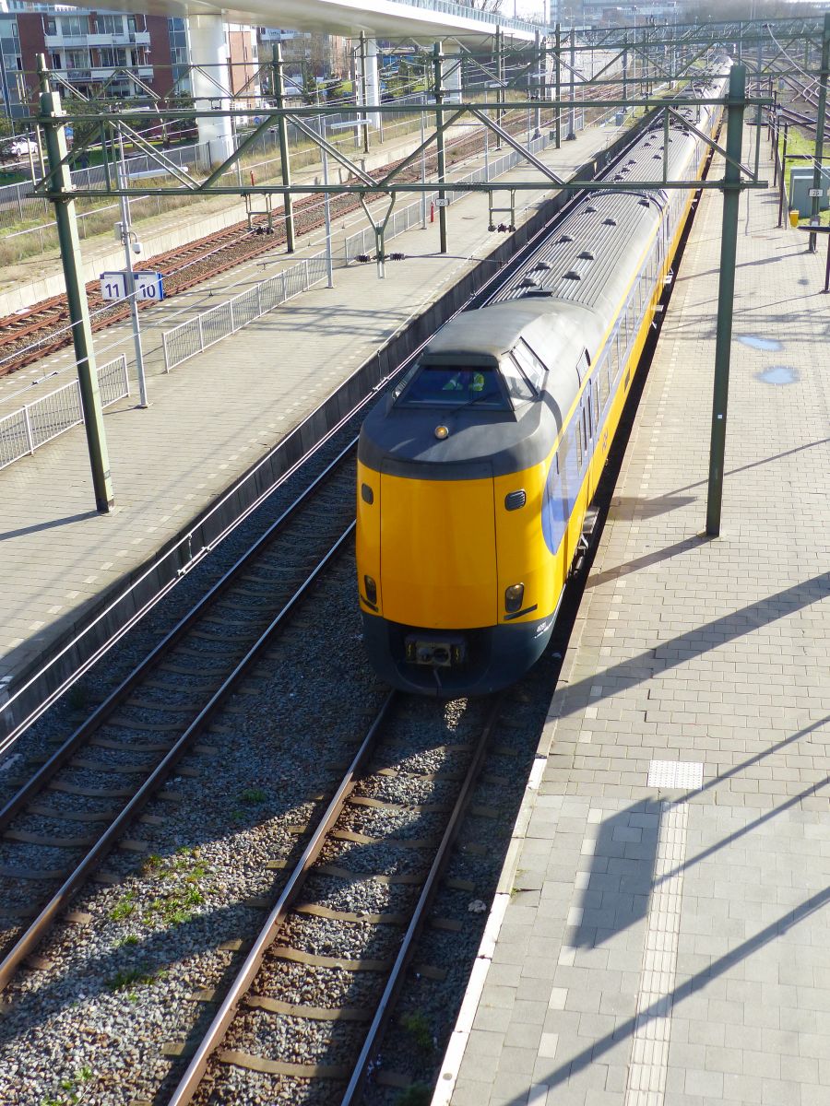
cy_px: 553
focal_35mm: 42
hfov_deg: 34.3
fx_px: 1343
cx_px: 415
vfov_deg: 44.8
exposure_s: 1/320
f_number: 4
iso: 100
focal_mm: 7.6
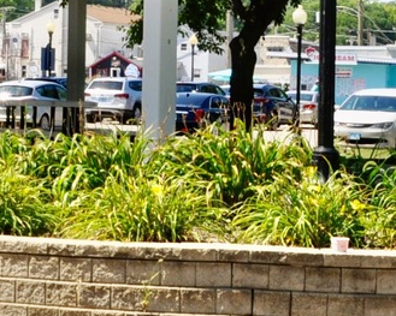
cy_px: 77
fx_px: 1793
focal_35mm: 153
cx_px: -362
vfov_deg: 10.1
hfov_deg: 11.5
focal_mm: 22
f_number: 13
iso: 200
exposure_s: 1/200
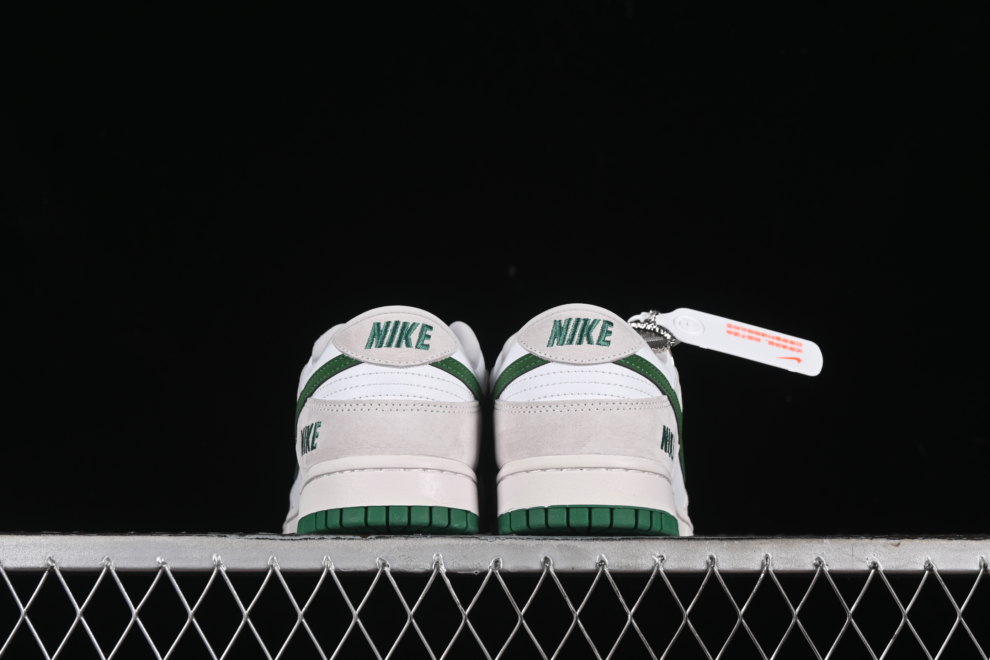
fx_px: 2062
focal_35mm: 75
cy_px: 330
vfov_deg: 18.2
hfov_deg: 27.0
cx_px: 495
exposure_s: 1/80
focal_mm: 50
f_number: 8
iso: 160
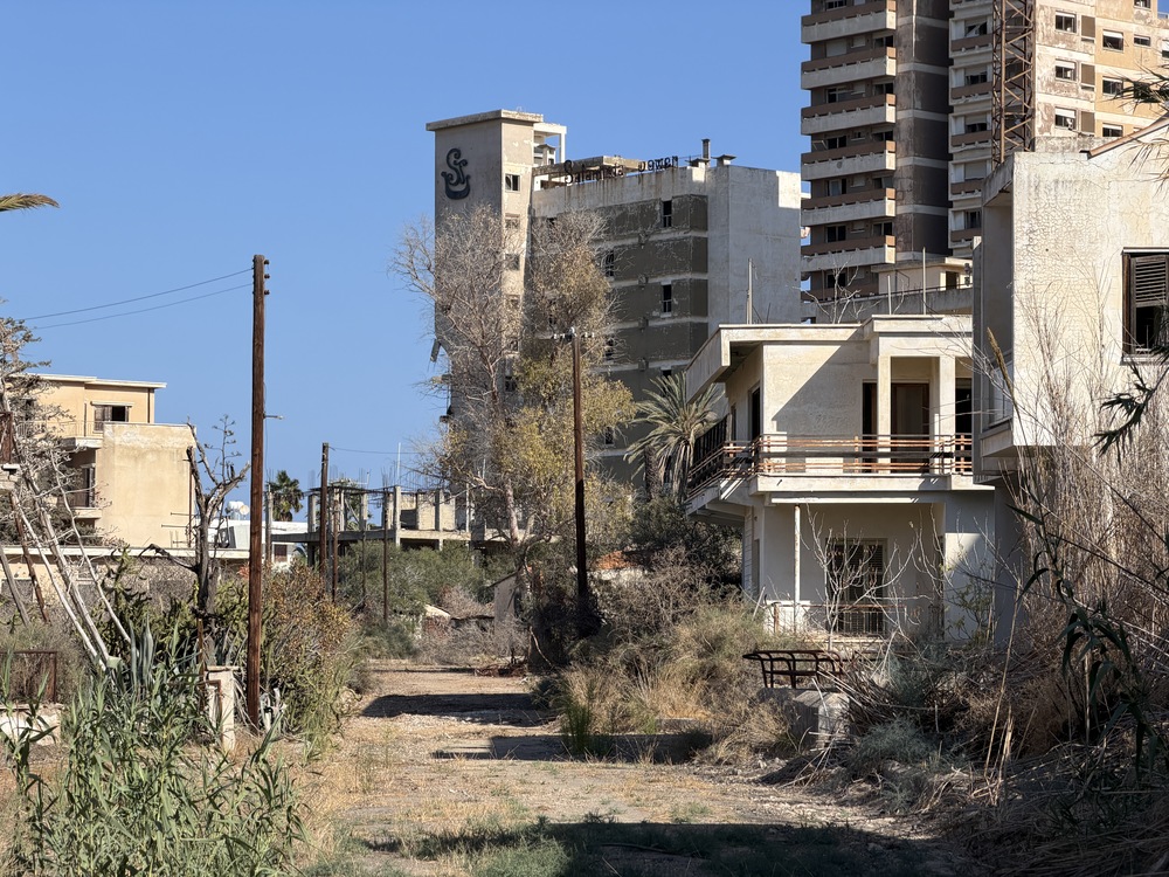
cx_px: 584
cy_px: 438
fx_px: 3377
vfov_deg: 14.8
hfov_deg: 19.6
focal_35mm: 100
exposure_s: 1/664
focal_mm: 16.89
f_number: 2.8
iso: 20
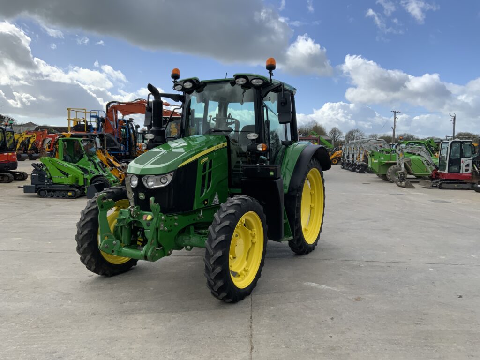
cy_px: 180
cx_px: 240
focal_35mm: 29
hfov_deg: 61.7
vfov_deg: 48.2
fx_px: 402
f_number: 1.8
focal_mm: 3
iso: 16
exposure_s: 1/1490
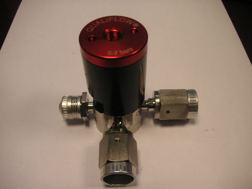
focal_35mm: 37
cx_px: 126
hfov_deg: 50.1
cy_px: 94
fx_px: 269
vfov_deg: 38.7
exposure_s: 1/45
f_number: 2.8
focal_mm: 6.1
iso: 80
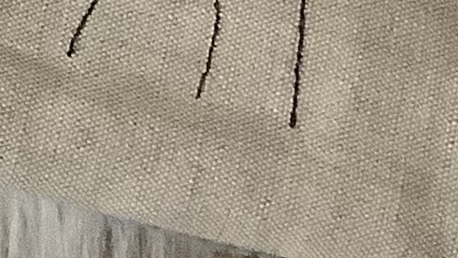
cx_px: -182
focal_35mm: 225
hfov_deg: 9.4
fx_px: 2733
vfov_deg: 5.1
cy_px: -535
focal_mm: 3.3
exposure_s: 1/33
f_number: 2.4
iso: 400
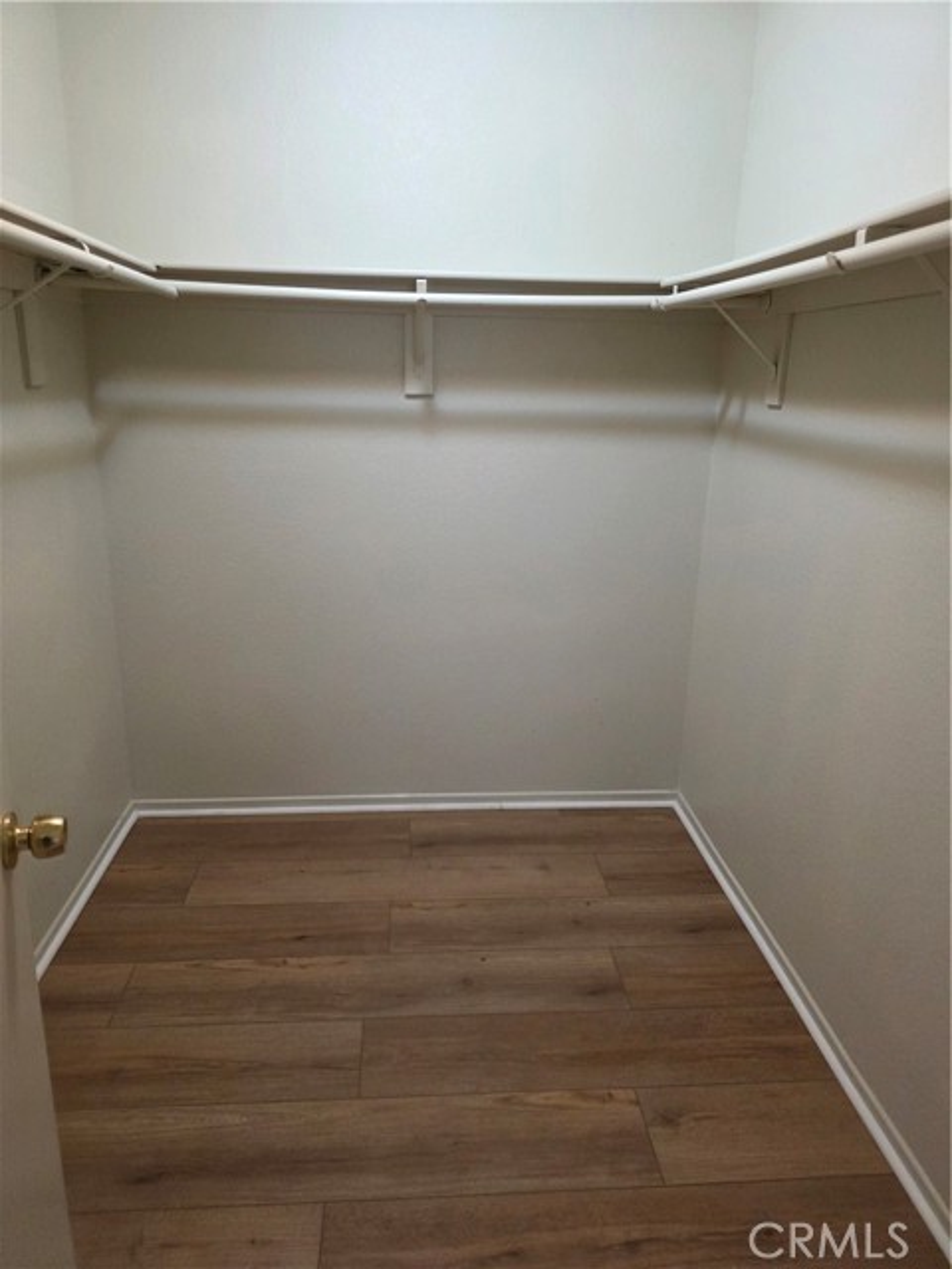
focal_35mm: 23
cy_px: 634
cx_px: 476
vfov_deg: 73.9
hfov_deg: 58.9
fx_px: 843
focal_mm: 6.3
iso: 500
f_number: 1.7
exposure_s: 1/120
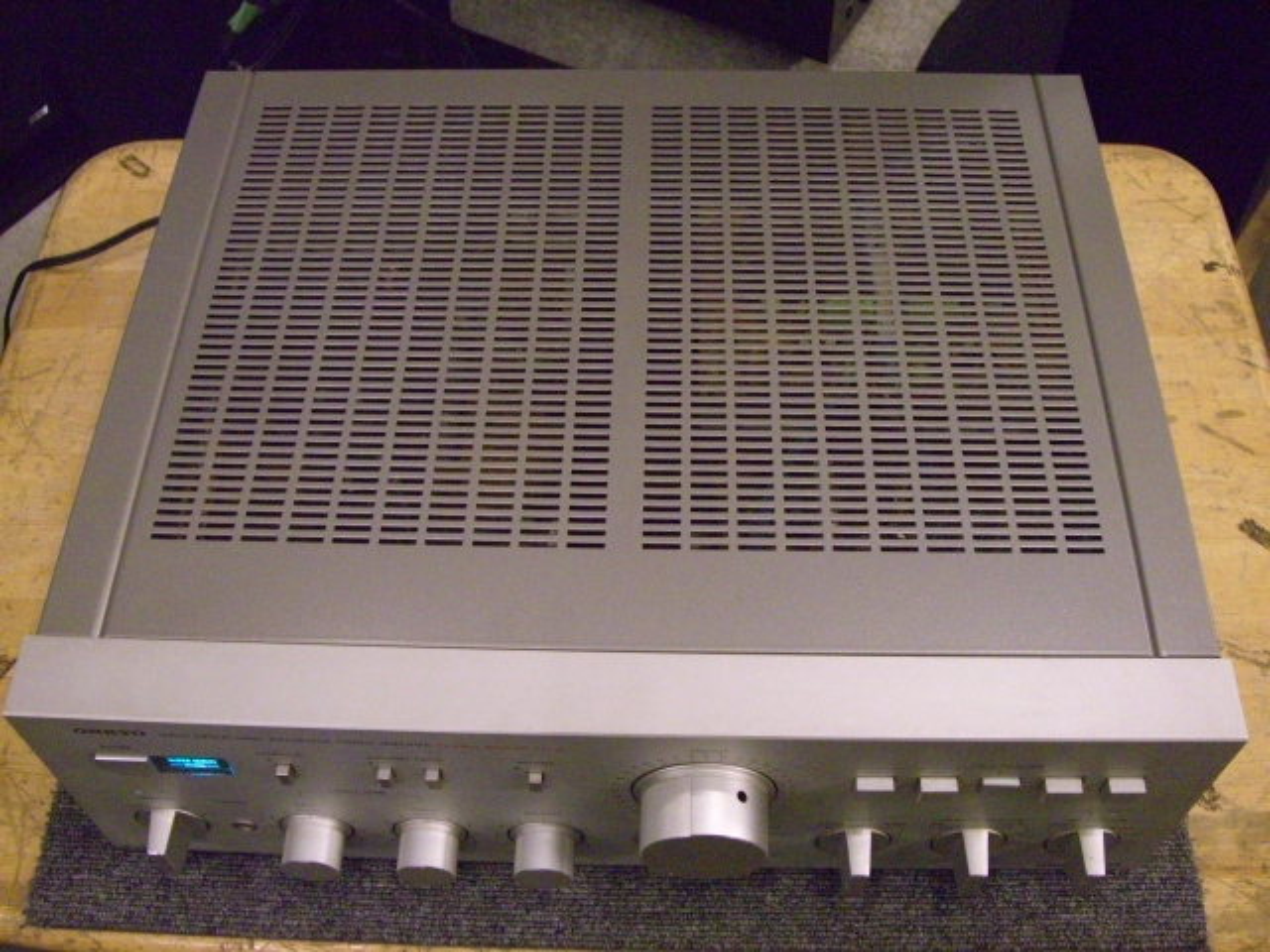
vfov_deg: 37.7
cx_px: 635
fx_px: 1394
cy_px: 476
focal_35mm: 38
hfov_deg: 49.0
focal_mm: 7.9
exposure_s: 1/80
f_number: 2.8
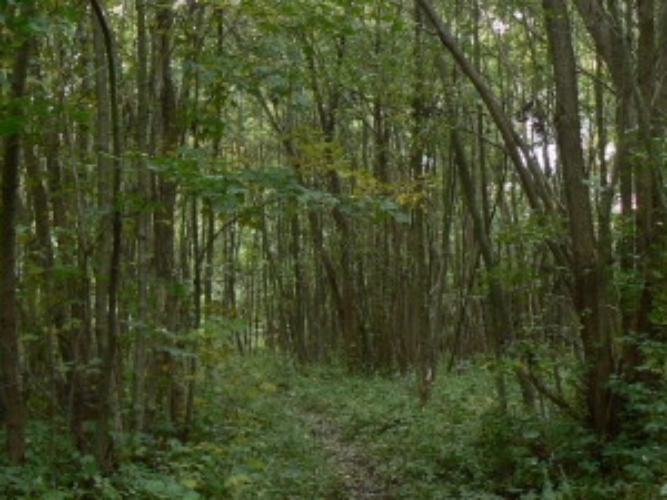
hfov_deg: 32.0
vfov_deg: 24.3
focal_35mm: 60
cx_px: 245
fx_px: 1156
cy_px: 186
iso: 100
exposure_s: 1/30
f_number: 2.8
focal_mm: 6
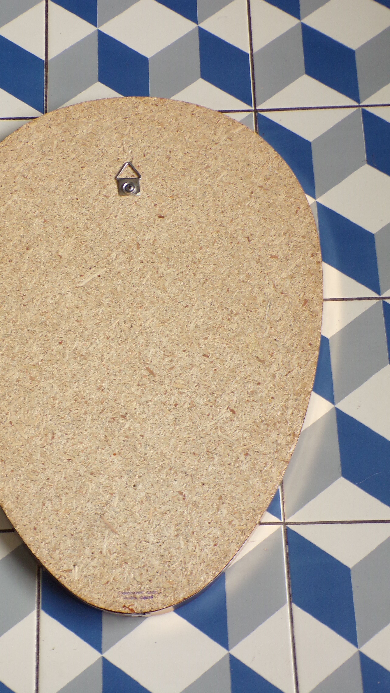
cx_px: 134
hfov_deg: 22.1
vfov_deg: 38.5
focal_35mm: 54
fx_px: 993
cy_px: 345
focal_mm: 8.7
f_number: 3.5
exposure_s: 1/34
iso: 157
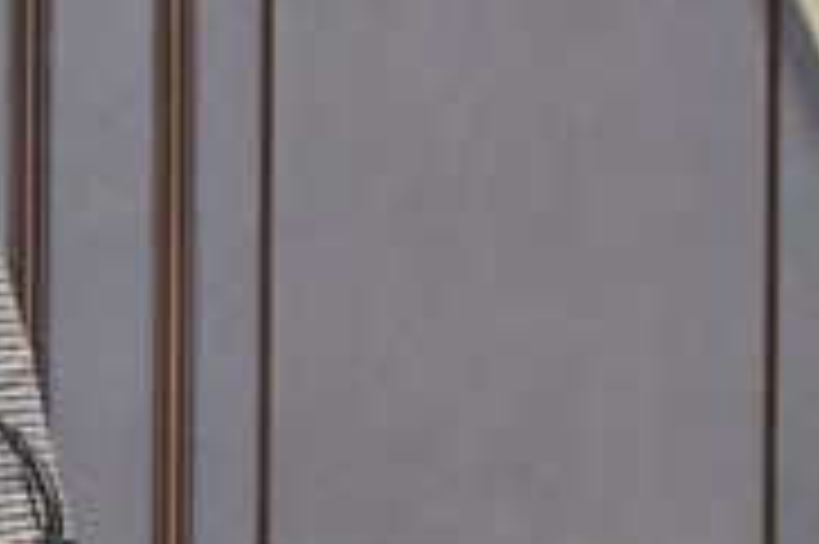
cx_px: -459
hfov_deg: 2.1
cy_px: 178
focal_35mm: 991
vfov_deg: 1.4
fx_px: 22524
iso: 4000
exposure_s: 1/250
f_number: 6.3
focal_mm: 200
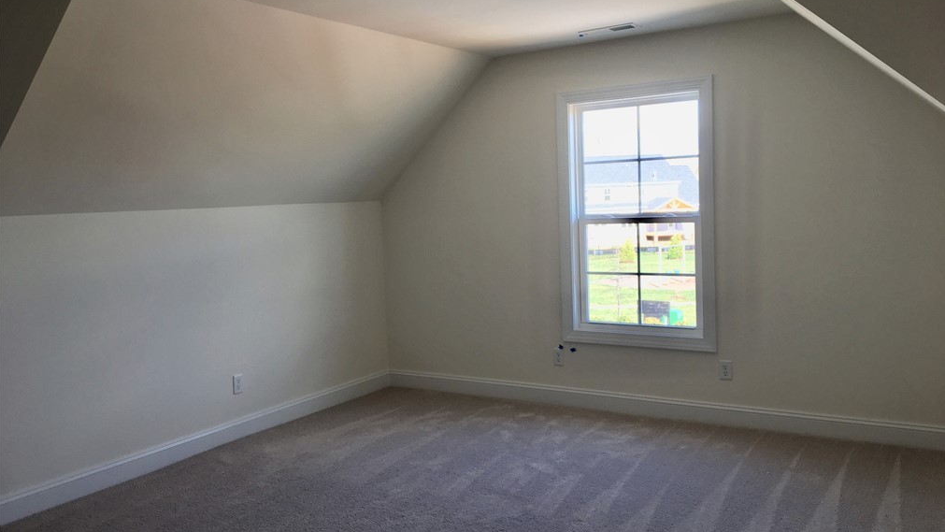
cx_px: 476
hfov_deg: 61.0
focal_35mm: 32
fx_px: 802
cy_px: 256
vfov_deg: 36.7
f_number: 2.2
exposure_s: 1/40
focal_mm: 4.15
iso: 25
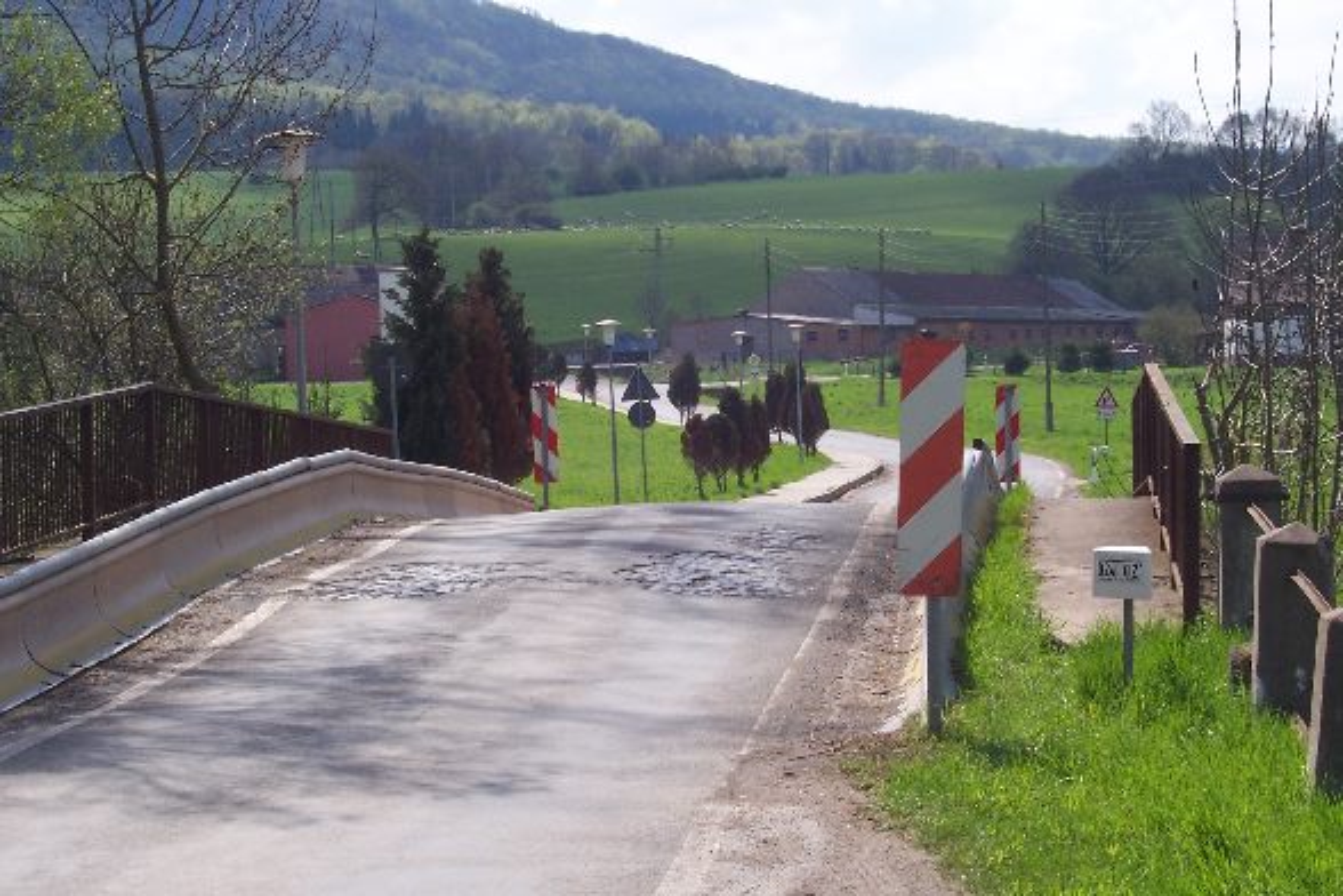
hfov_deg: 20.0
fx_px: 3805
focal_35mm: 102
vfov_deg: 13.4
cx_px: 672
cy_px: 448
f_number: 9.5
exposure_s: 1/180
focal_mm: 16.8
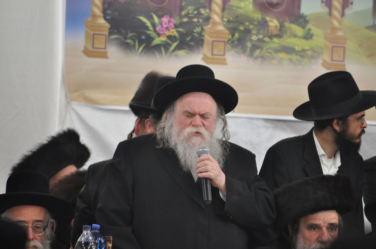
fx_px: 4224
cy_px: 124
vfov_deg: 3.4
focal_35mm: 405
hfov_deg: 5.1
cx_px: 188
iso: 1250
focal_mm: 270
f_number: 5.6
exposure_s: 1/50
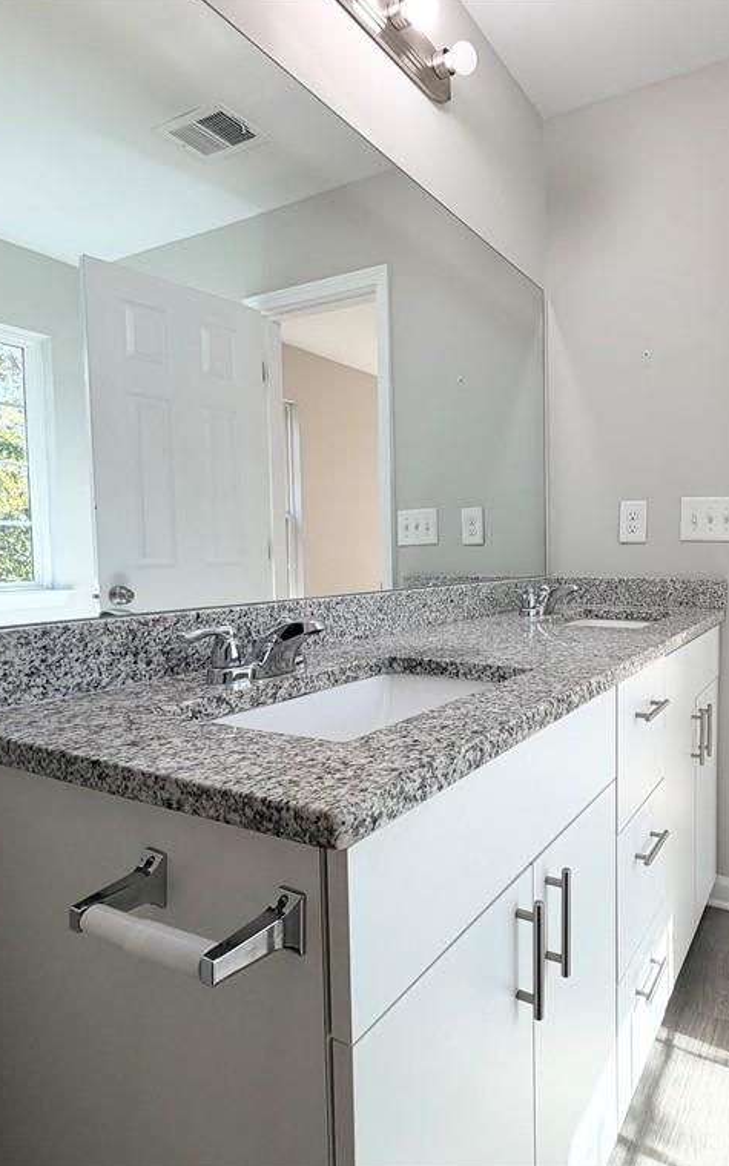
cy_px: 583
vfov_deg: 85.1
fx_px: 636
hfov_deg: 56.8
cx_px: 543
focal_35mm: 20
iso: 64
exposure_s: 1/120
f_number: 2.2
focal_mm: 2.22
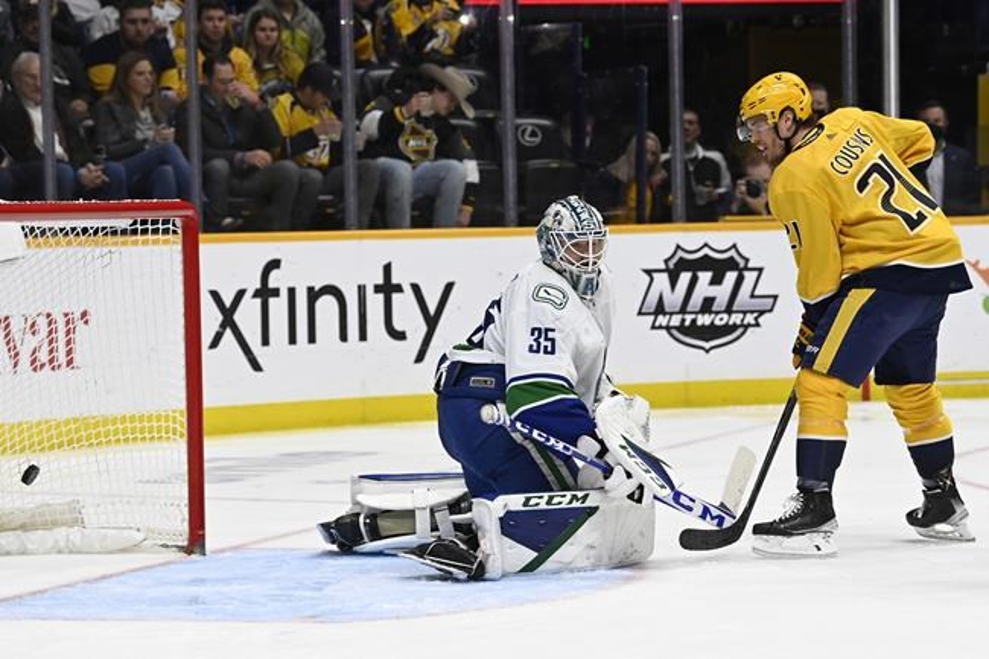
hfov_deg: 18.3
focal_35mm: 112
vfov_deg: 12.2
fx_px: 3076
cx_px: 494
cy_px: 330
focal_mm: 112
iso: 4000
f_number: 4
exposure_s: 1/2500
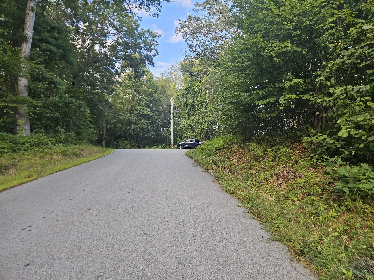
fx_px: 248
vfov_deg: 58.9
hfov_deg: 73.9
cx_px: 187
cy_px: 140
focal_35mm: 23
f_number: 1.8
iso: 32
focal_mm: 5.4
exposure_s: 1/120
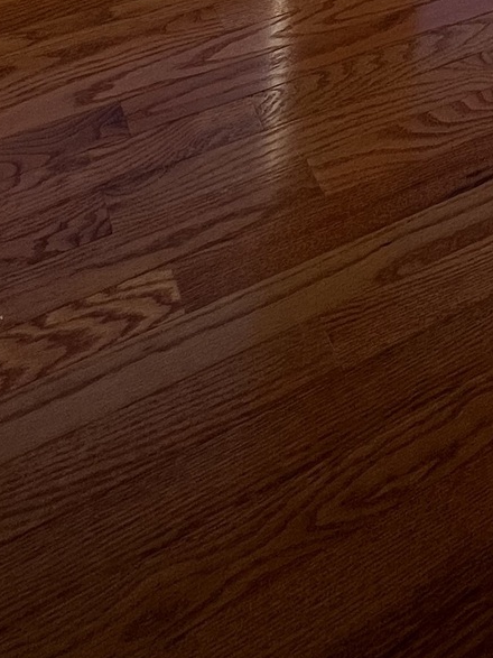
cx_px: 422
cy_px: -584
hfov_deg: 27.7
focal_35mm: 51
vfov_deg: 21.0
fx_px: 969
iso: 32
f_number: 1.8
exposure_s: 1/506
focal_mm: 1.57
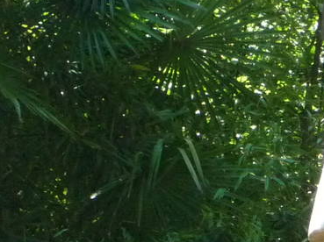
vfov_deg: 2.4
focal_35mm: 612
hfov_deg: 3.2
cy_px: 467
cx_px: 69
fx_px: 5723
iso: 400
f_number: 4.8
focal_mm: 24.1
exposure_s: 1/250
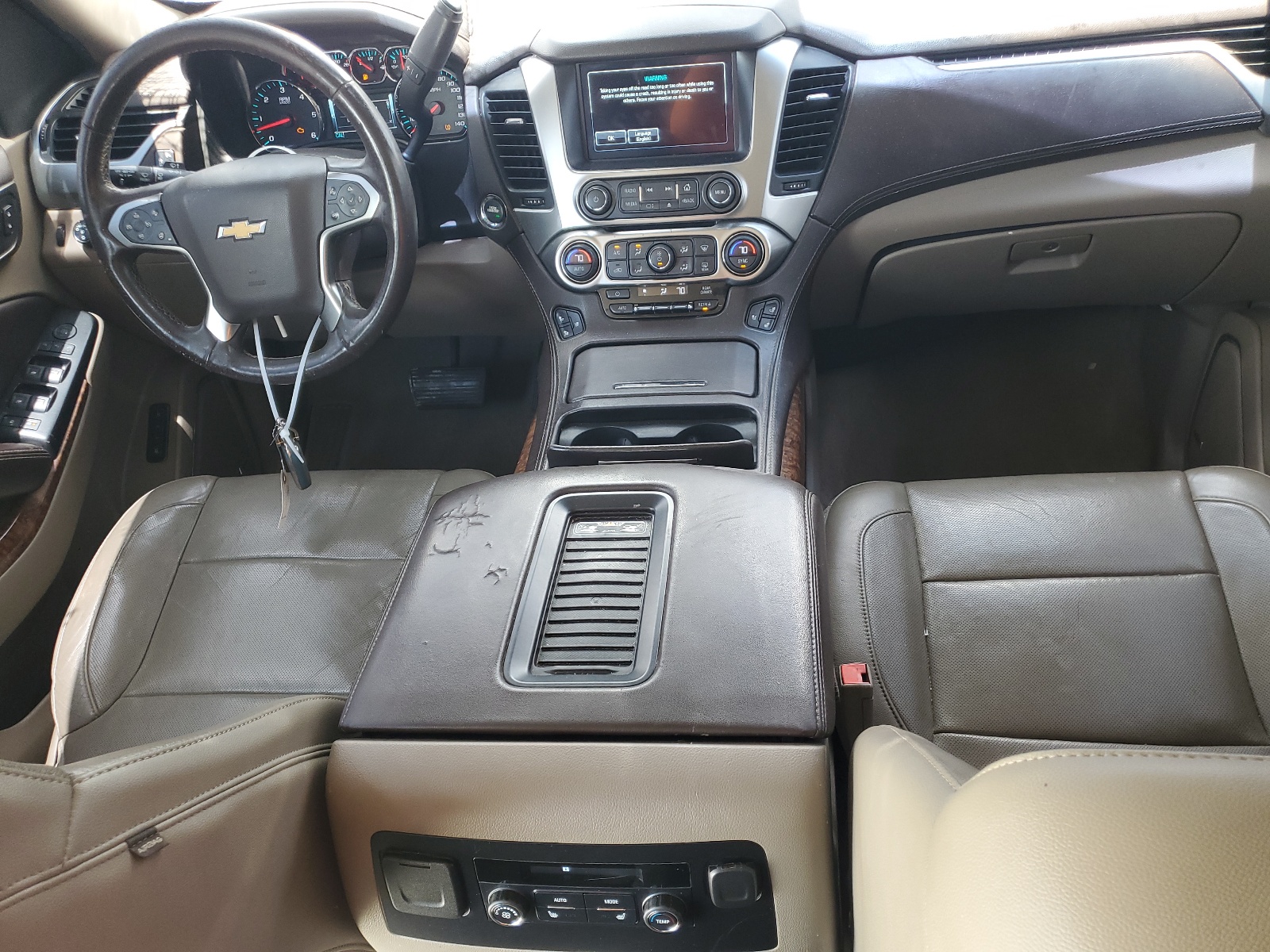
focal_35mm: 26
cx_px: 635
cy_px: 476
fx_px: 954
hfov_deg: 67.3
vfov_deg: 53.1
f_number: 1.5
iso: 80
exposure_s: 1/60.2
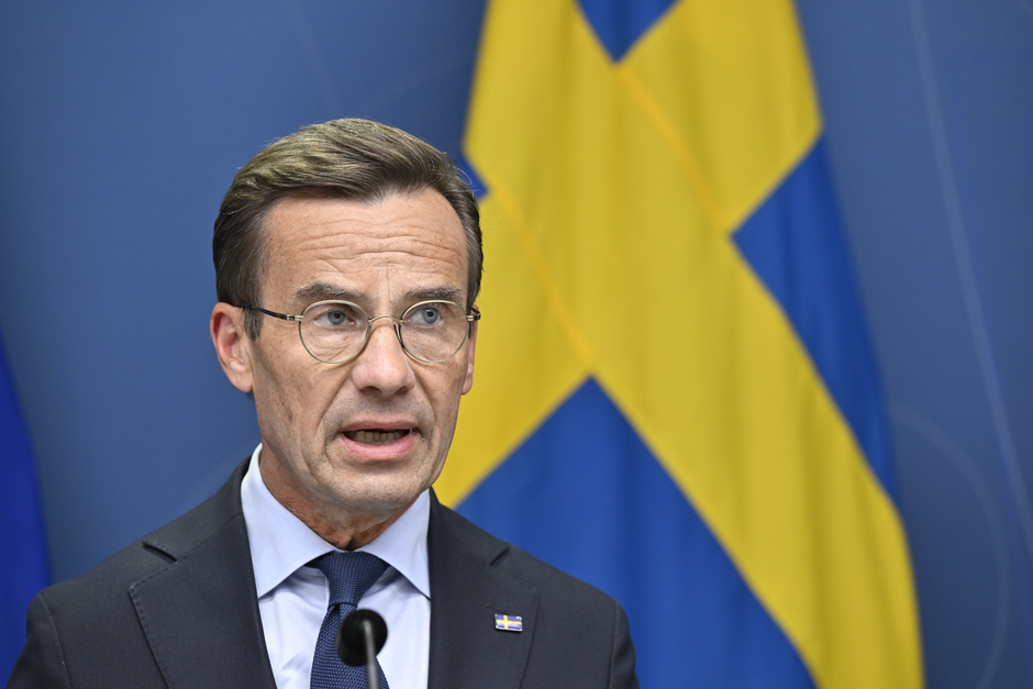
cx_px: 516
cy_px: 344
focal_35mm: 150
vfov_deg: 9.2
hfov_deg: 13.7
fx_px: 4305
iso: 1600
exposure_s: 1/250
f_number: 4
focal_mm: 150
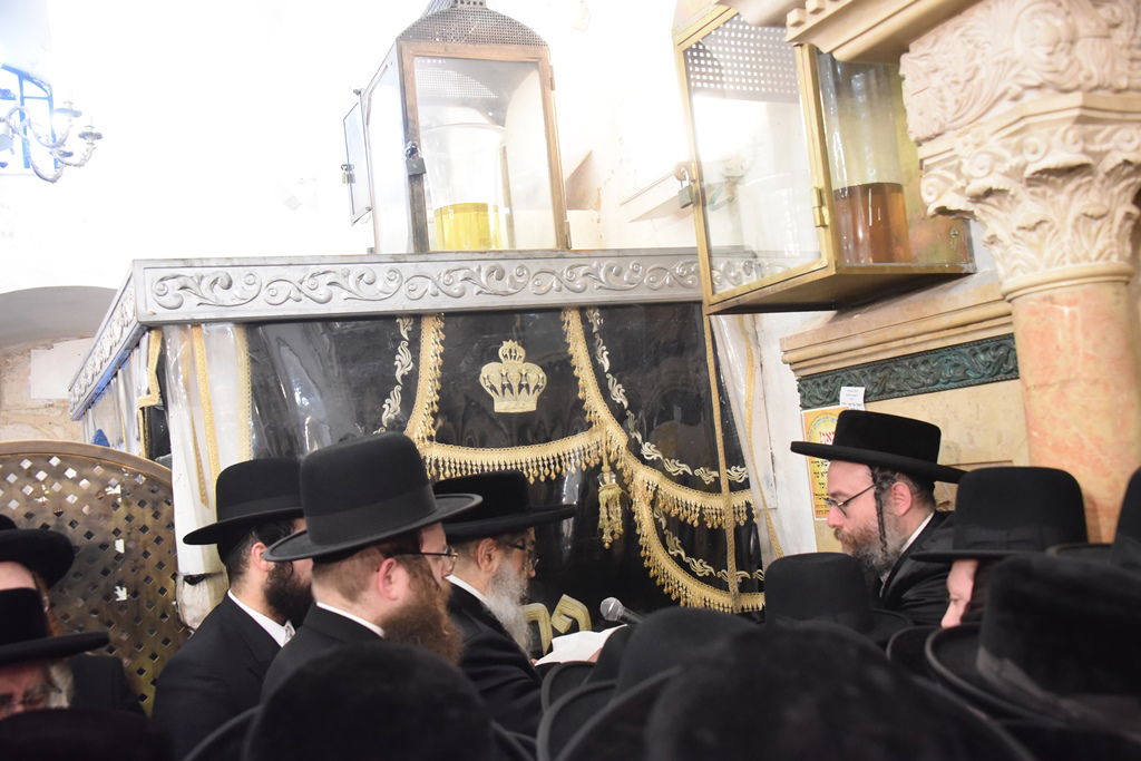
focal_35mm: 36
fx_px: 1141
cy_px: 380
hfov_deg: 53.1
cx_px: 570
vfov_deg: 36.9
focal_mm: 36
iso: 6400
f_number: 5.6
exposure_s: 1/125
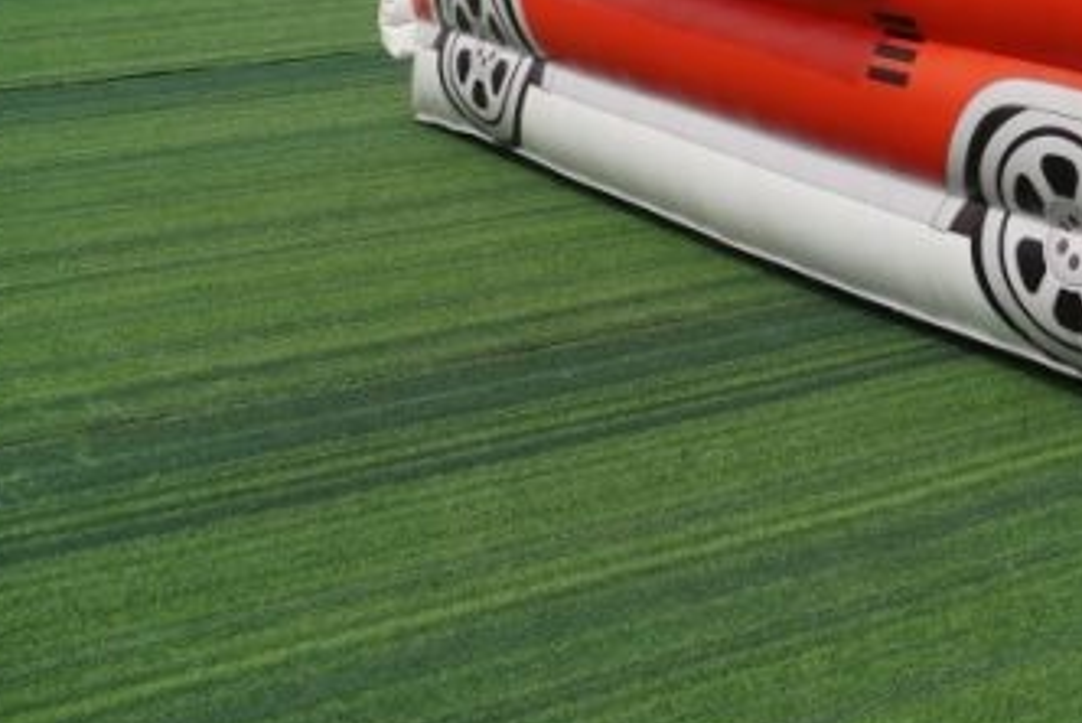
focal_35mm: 74
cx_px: 1046
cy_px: -256
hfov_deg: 26.1
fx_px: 2226
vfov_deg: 17.2
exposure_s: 1/320
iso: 100
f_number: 8
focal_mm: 16
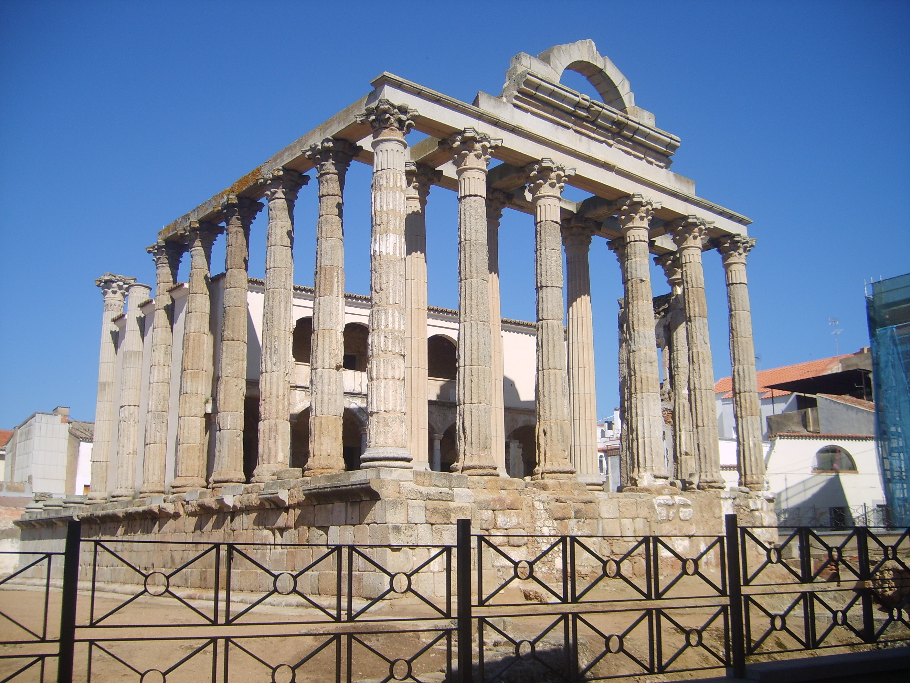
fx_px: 920
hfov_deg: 52.6
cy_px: 342
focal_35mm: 35
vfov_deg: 40.7
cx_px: 455
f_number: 7.1
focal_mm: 5.8
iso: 50
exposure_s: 1/180
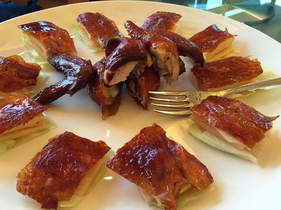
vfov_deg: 42.9
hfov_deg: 55.2
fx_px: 268
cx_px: 124
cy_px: 117
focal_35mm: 33
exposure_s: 1/30
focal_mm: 4.15
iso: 80
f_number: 2.2
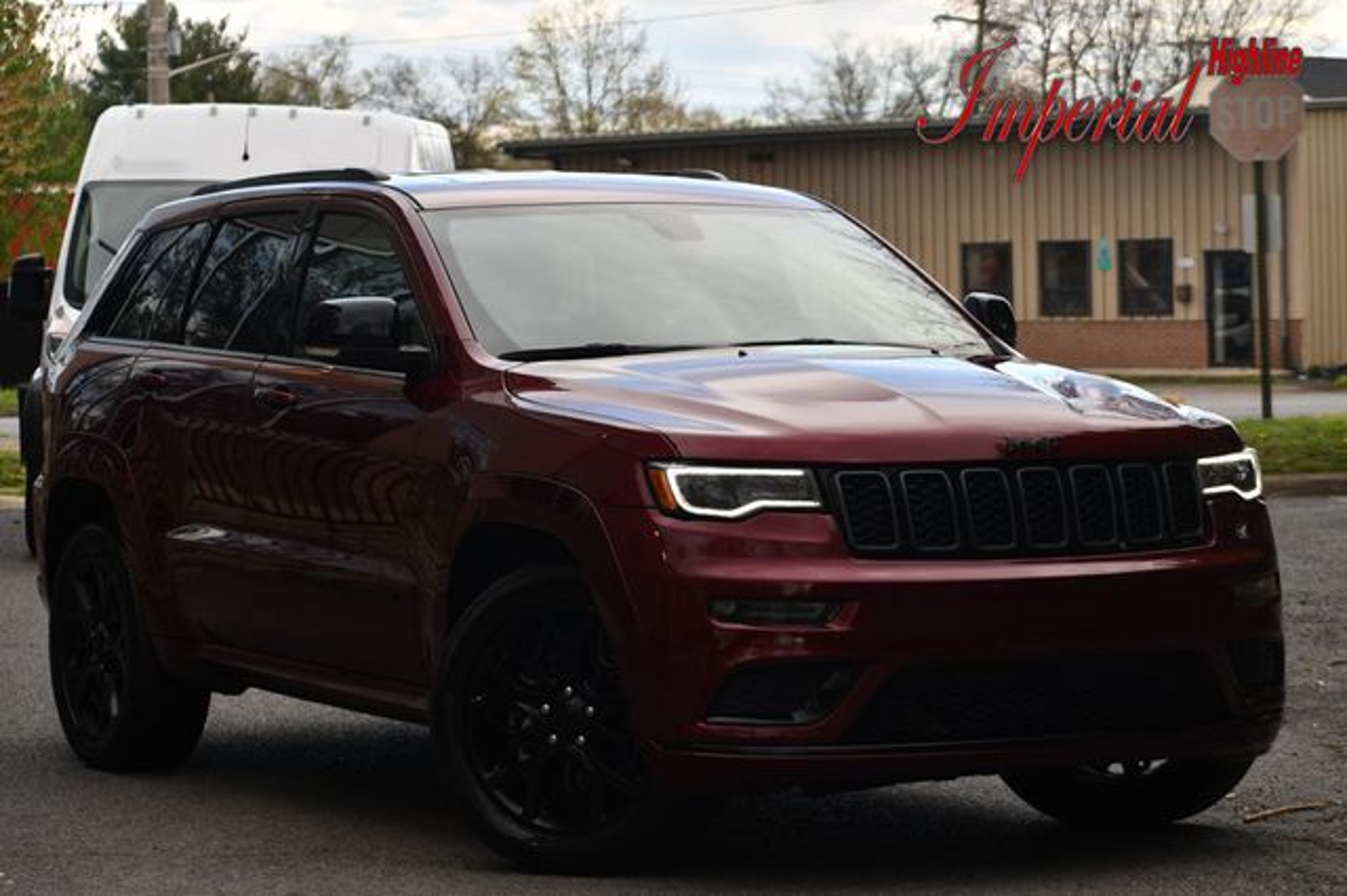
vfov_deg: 12.2
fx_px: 4188
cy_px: 448
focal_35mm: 112
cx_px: 674
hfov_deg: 18.3
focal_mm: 75
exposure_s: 1/250
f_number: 5.6
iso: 200
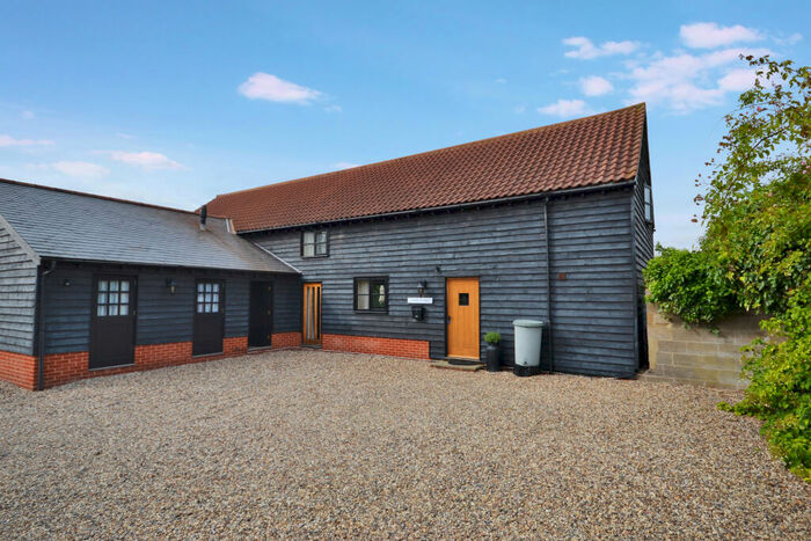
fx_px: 439
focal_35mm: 20
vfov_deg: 63.2
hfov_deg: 85.4
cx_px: 406
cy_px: 270
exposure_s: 1/200
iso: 100
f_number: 7.1
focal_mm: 13
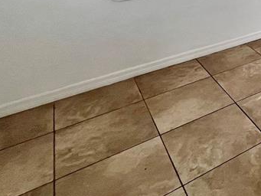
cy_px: -41
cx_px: 353
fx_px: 294
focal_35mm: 39
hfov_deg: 32.8
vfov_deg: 30.9
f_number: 1.8
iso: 64
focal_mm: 1.57
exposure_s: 1/99
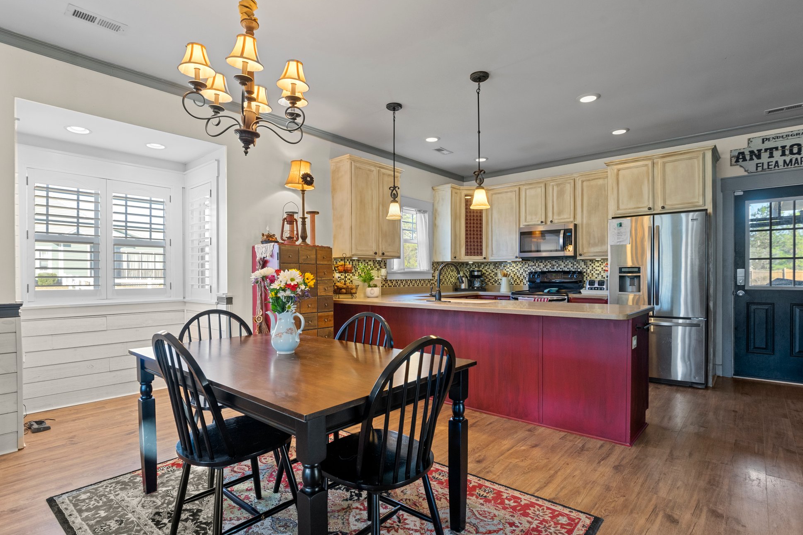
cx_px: 411
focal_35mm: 18
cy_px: 281
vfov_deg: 67.3
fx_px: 401
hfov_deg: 90.0
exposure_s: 1/5
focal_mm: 17
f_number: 8
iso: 400
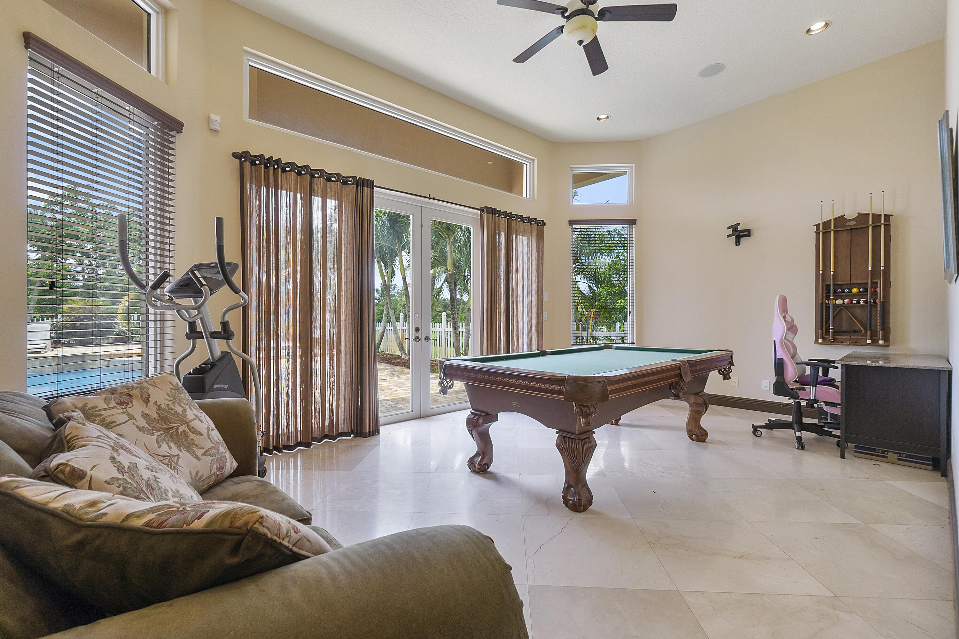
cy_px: 320
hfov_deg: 100.4
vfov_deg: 77.3
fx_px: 399
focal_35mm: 15
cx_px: 480
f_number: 8
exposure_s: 1/200
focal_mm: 10
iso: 250
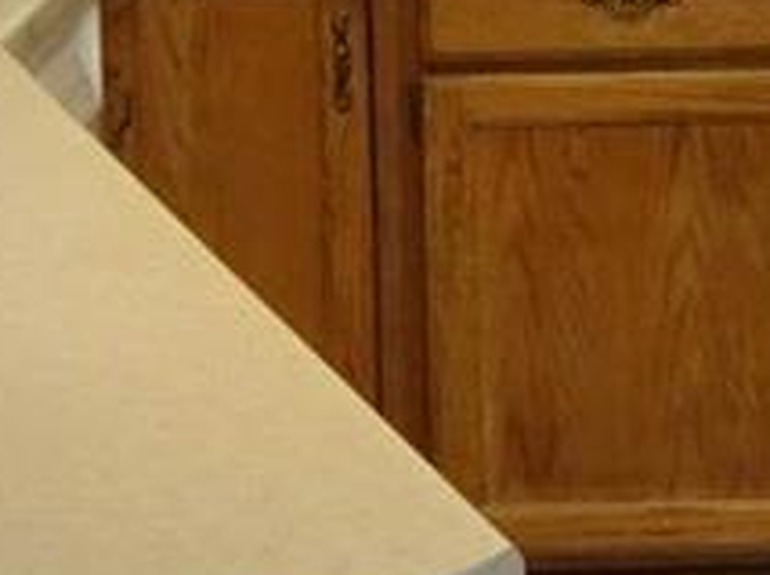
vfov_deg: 9.1
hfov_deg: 12.2
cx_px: 929
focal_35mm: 159
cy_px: -307
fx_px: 3531
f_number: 4
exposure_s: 1/40
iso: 400
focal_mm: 5.61
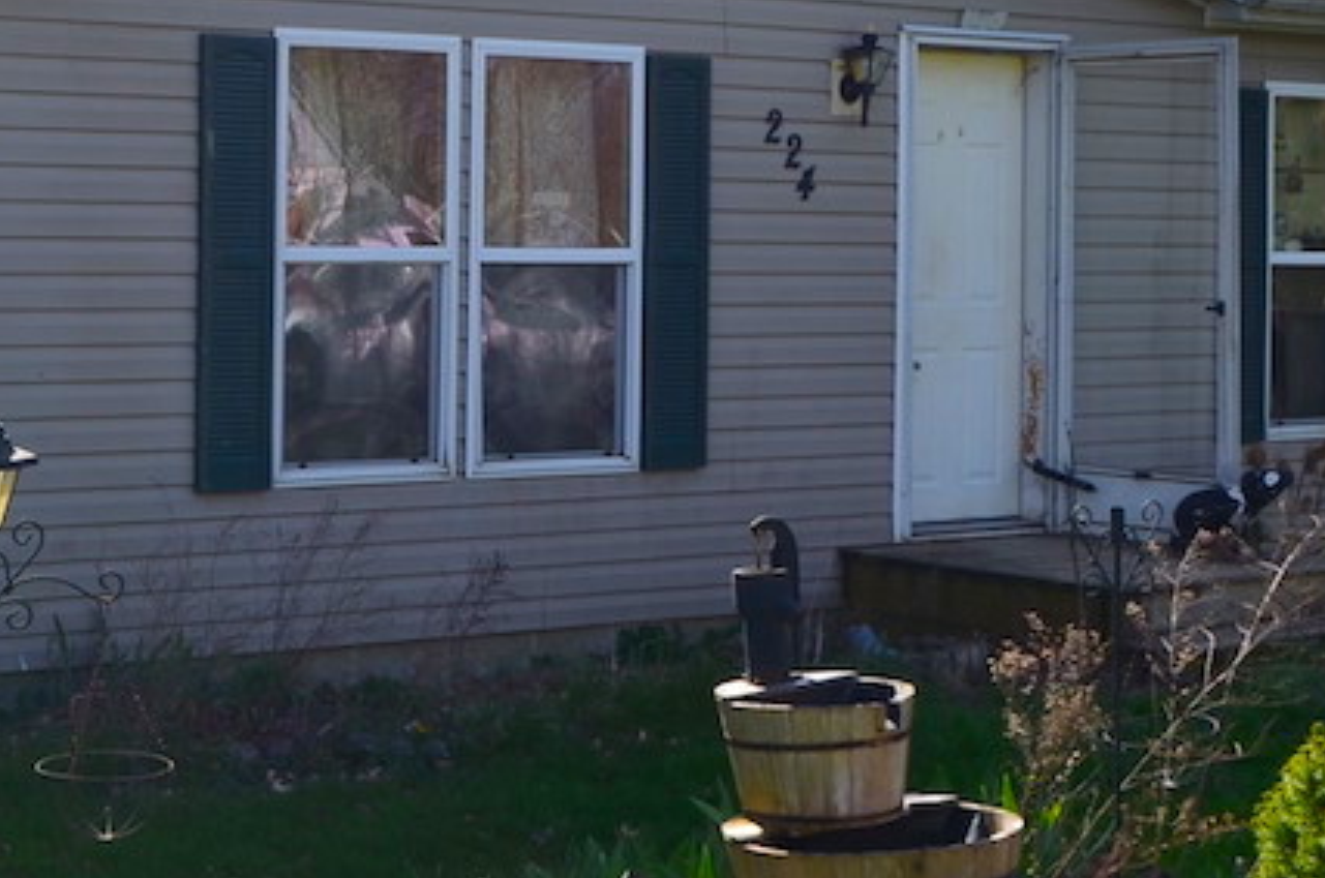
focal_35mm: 81
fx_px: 2976
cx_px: -81
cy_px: 211
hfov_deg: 23.7
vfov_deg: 16.7
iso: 110
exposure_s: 1/125
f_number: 11
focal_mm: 18
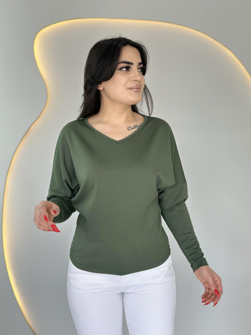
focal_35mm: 48
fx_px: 464
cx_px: 126
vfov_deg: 39.7
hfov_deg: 30.3
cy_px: 168
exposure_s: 1/177
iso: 80
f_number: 1.78
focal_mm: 6.86
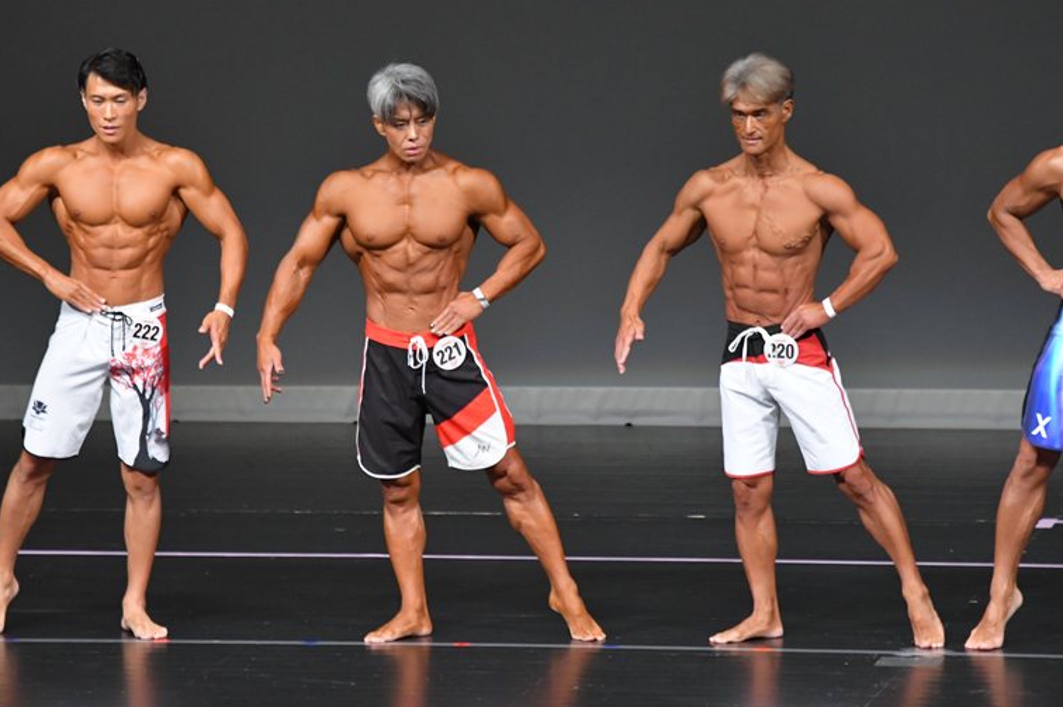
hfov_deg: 6.4
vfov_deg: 4.2
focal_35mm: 323
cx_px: 520
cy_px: 353
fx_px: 9531
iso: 4000
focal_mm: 210
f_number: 5.6
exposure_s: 1/400
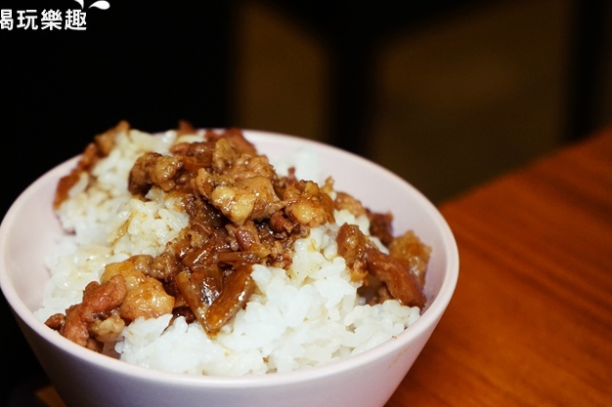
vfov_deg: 17.5
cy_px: 243
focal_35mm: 78
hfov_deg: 25.9
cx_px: 226
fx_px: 1326
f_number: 5.6
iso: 3200
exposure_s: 1/80
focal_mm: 61
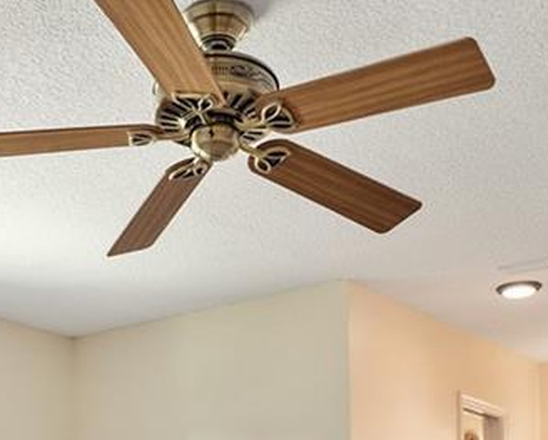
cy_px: 570
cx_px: 140
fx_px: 1039
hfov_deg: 29.1
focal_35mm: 64
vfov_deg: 21.6
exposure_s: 1/3
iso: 320
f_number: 7.1
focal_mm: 14
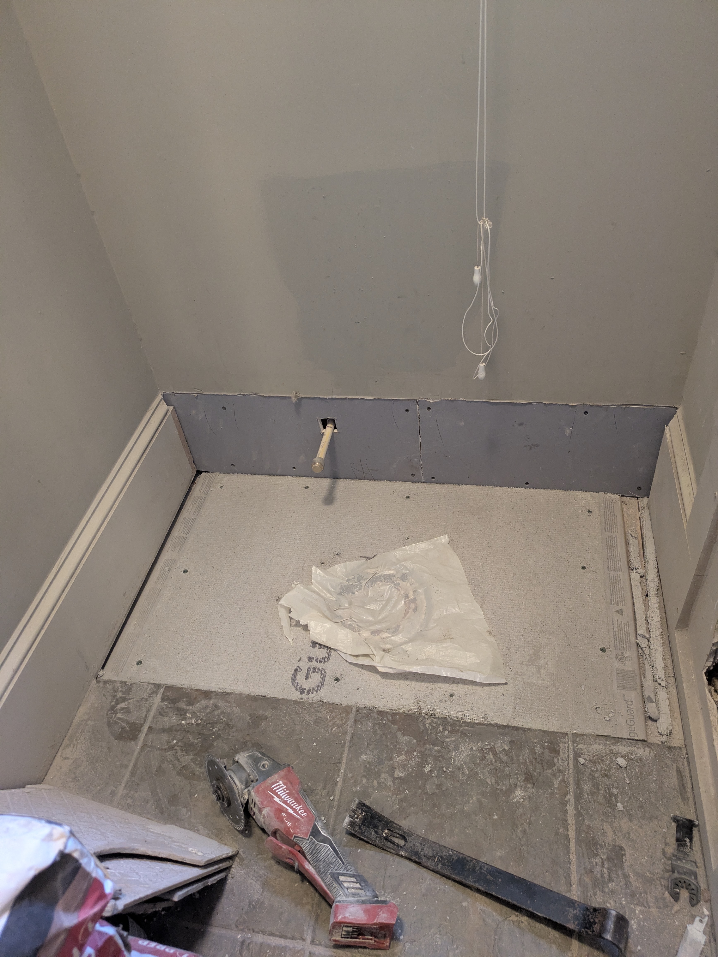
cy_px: 478
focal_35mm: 25
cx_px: 359
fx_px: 691
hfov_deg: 54.9
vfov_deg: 69.4
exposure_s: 1/24
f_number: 1.89
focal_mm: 5.43
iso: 738
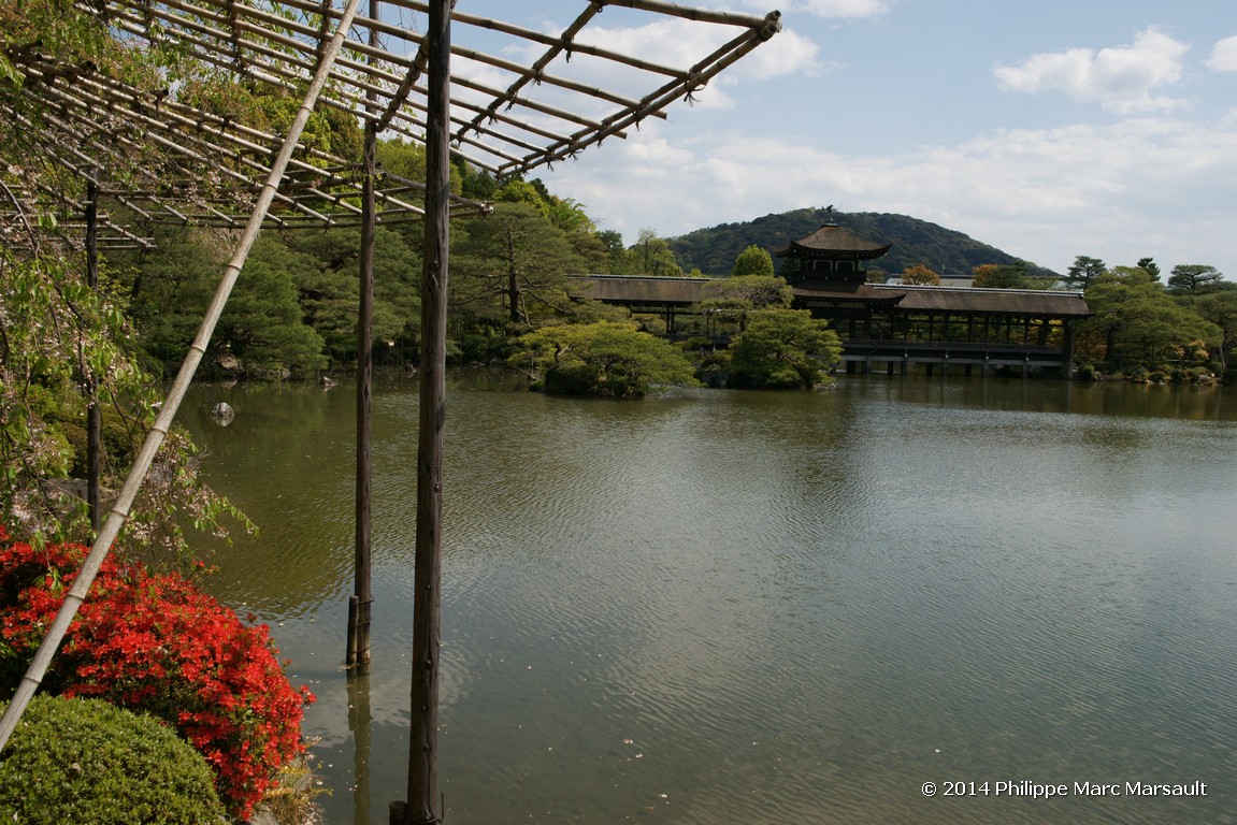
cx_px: 618
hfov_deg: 61.9
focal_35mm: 30
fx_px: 1031
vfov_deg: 43.6
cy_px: 412
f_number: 11
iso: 400
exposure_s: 1/500
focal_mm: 30
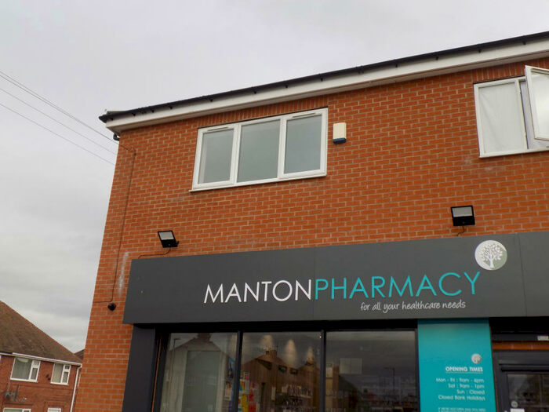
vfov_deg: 41.8
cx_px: 274
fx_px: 539
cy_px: 206
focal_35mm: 34
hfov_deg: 54.0
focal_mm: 6.1
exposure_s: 1/320
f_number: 3.4
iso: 80
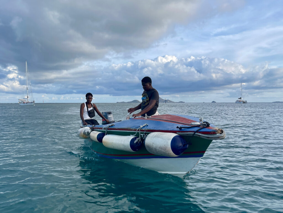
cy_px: 106
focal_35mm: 25
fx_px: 204
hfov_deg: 69.4
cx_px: 142
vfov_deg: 54.9
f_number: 1.6
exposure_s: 1/2083
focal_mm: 5.1
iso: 32
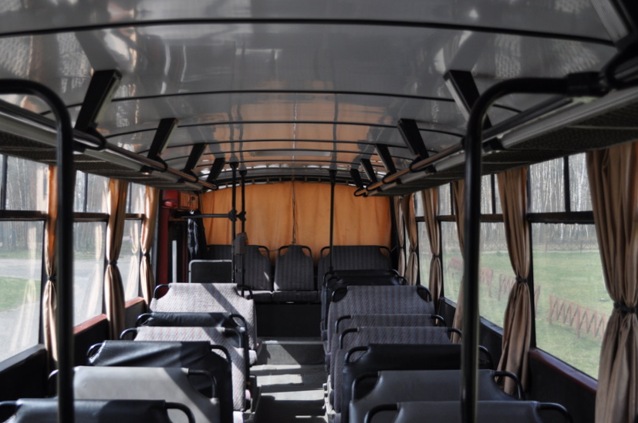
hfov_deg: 40.4
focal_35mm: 49
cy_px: 216
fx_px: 867
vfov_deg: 27.4
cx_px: 293
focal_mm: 30
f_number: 4.5
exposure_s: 1/1000
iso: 560
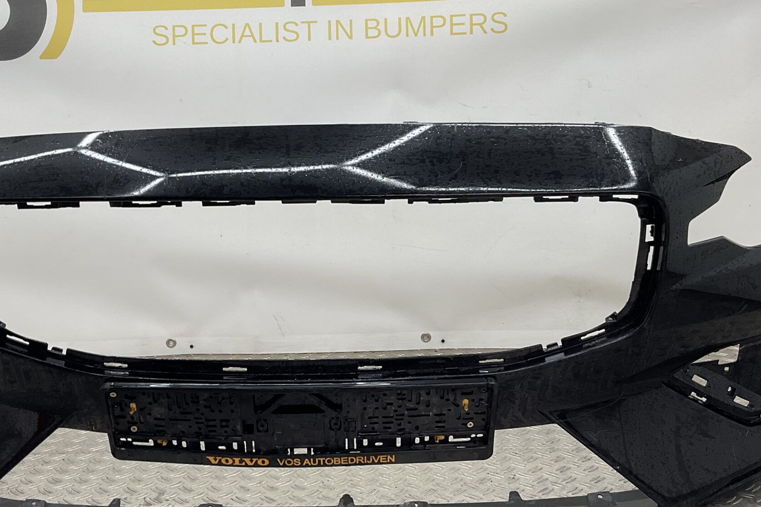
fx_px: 972
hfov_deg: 42.6
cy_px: 238
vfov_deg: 29.2
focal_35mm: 46
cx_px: 327
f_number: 1.8
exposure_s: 1/100
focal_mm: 3
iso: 16
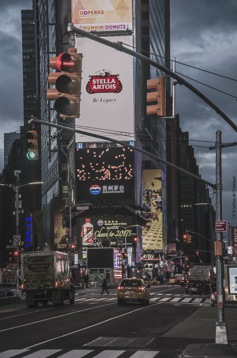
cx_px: 118
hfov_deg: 13.8
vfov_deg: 20.7
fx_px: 982
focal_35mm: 99
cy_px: 179
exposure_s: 1/50
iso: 250
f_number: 5.6
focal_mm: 66
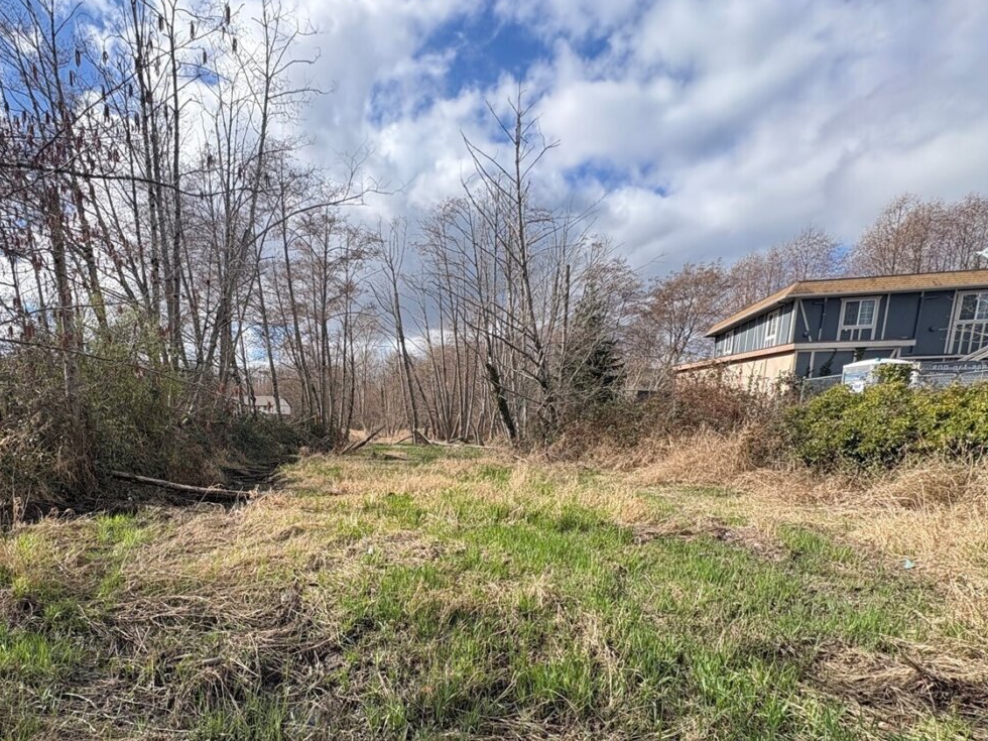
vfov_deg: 63.6
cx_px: 323
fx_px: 571
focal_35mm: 20
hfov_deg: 78.8
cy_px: 518
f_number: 2.2
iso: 50
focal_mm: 2.22
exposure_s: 1/921
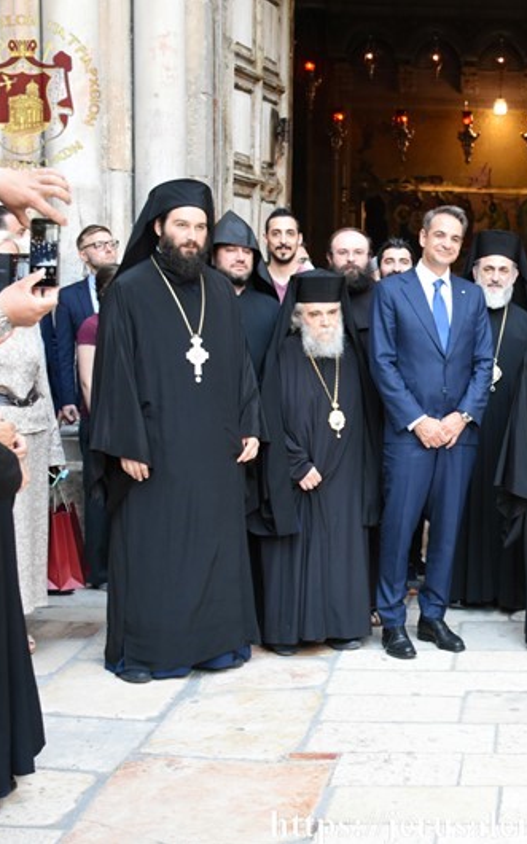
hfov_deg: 20.7
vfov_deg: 34.0
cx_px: 557
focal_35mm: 60
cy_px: 422
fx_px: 1380
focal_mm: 26
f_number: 3.8
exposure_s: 1/100
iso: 1250
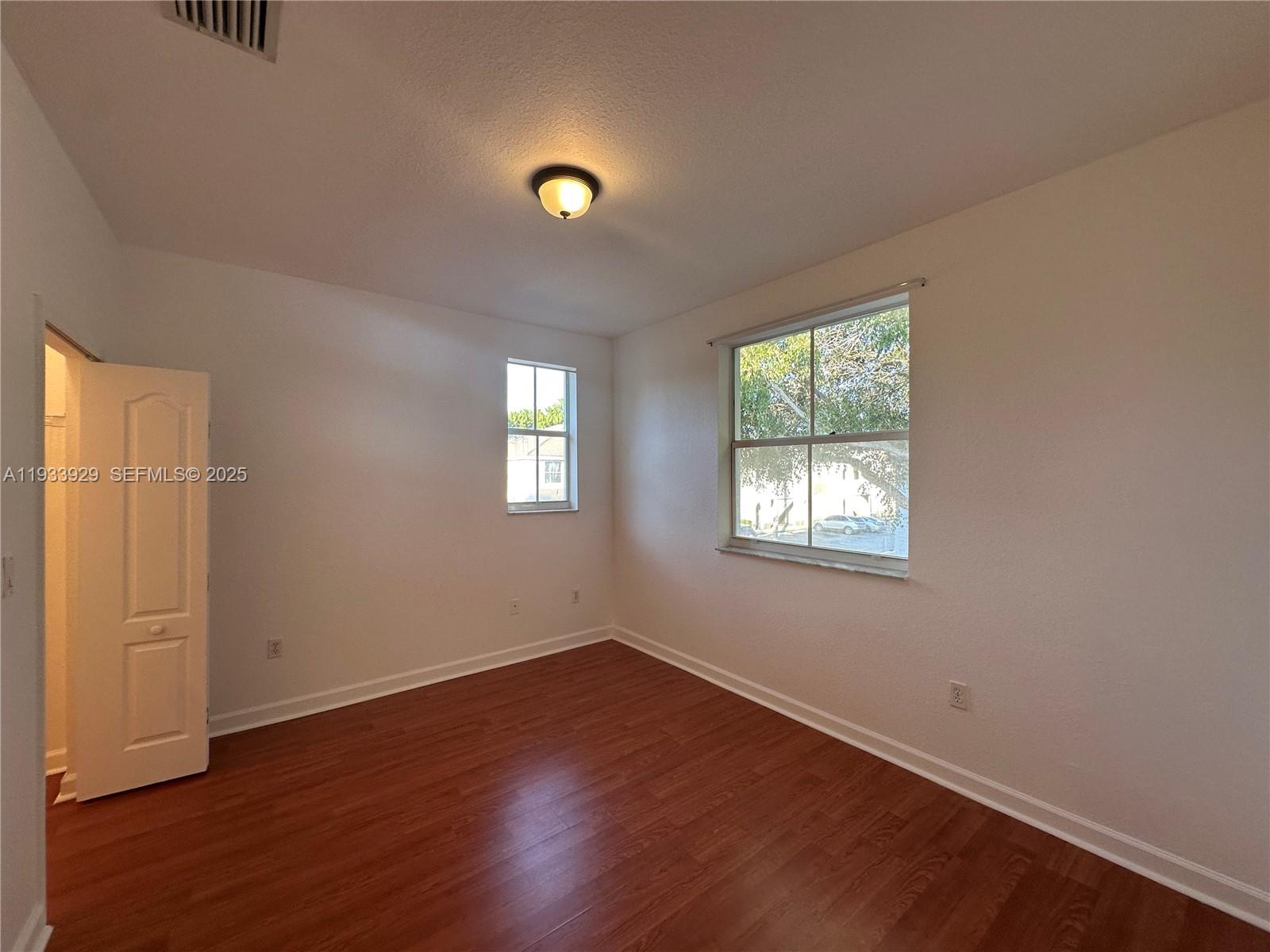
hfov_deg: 102.1
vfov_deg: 85.7
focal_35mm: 14
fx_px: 514
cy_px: 476
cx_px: 635
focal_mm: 2.22
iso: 80
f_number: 2.2
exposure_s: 1/120
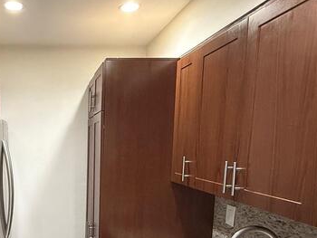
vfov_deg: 42.8
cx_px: 52
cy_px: 179
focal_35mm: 32
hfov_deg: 52.1
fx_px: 293
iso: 800
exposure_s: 1/60
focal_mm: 2.22
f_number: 2.2
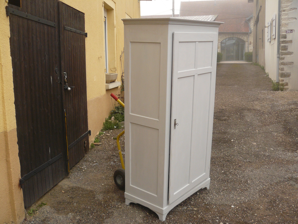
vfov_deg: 39.7
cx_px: 149
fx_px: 310
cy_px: 112
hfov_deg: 51.4
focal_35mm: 36
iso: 100
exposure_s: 1/125
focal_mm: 6
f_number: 2.8
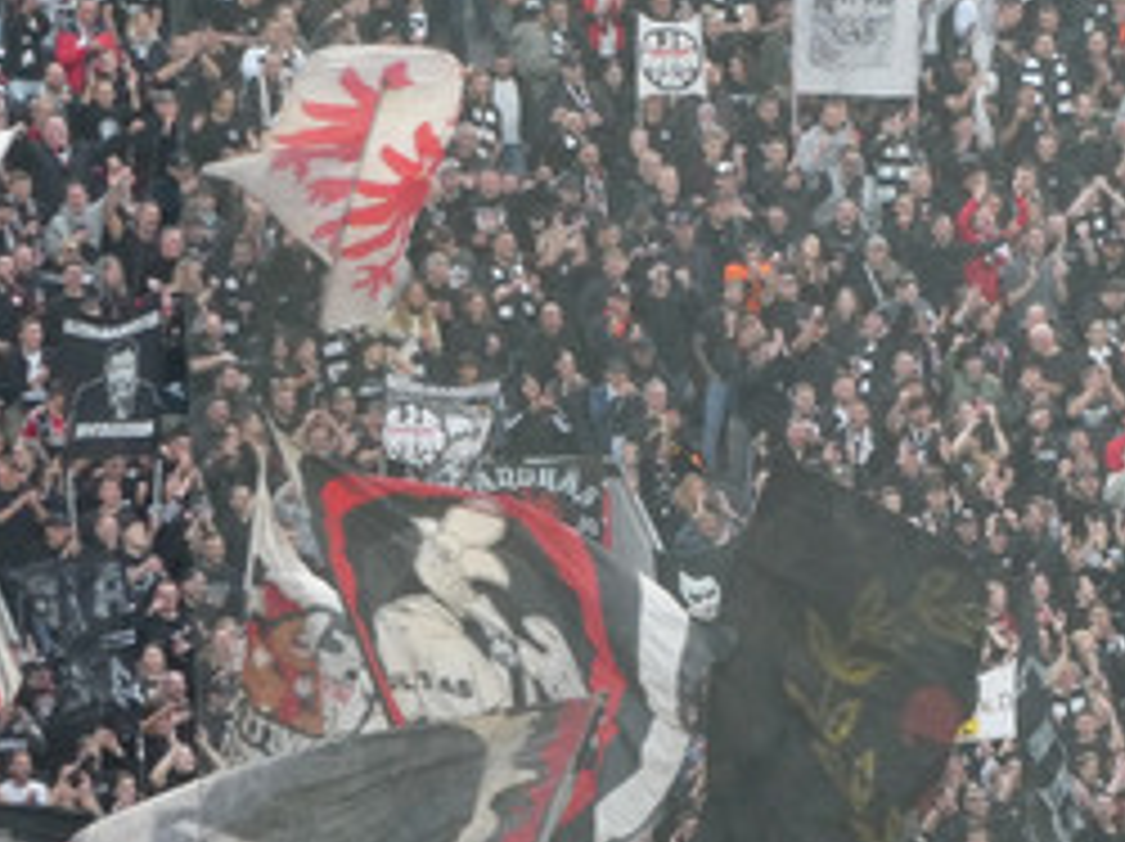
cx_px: 783
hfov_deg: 3.9
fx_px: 16656
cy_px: 518
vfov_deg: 2.9
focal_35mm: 513
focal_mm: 35.8
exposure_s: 1/125
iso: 400
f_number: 5.6
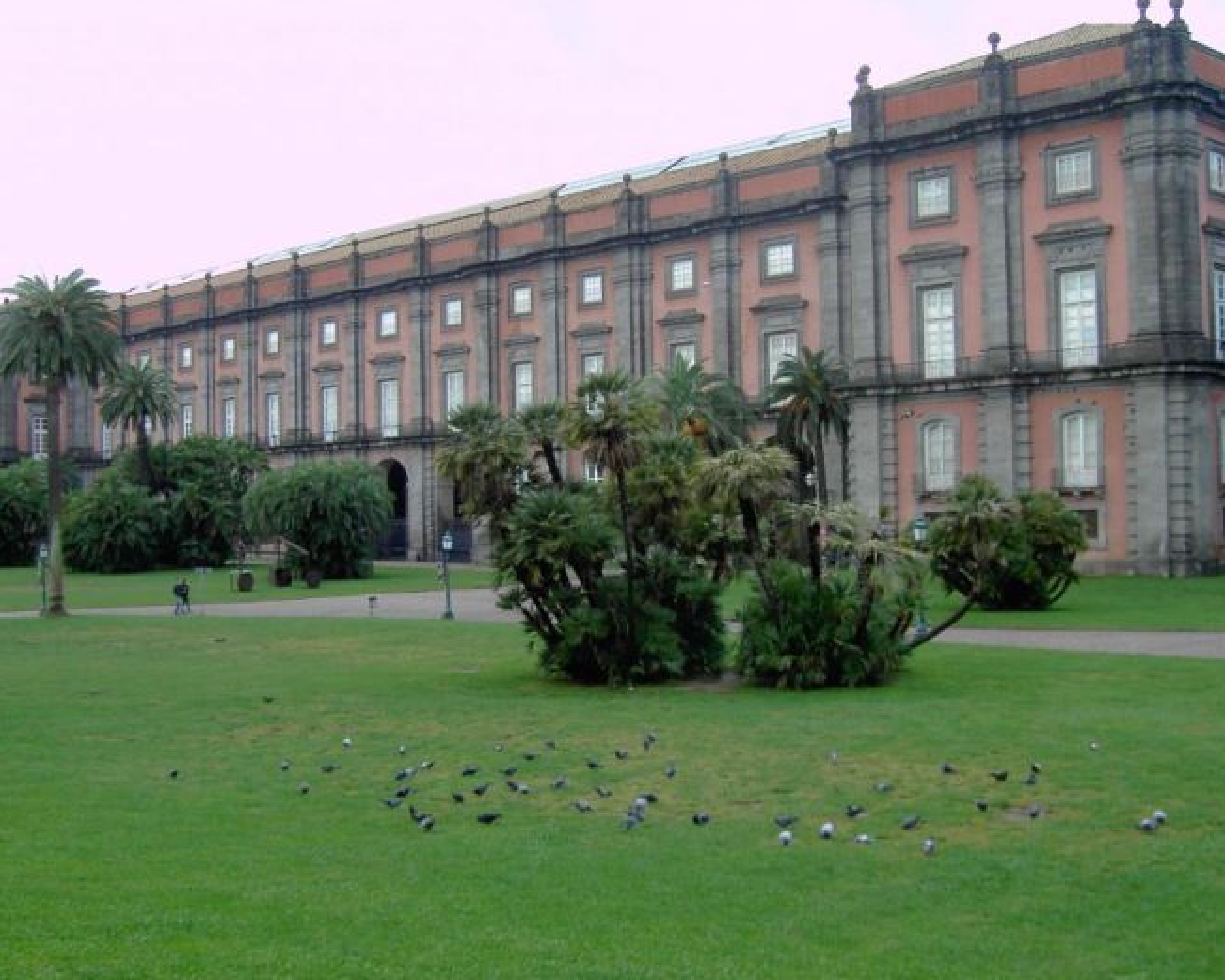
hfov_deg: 43.8
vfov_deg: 35.6
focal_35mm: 42
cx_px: 568
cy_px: 431
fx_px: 1523
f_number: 4.8
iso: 100
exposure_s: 1/125
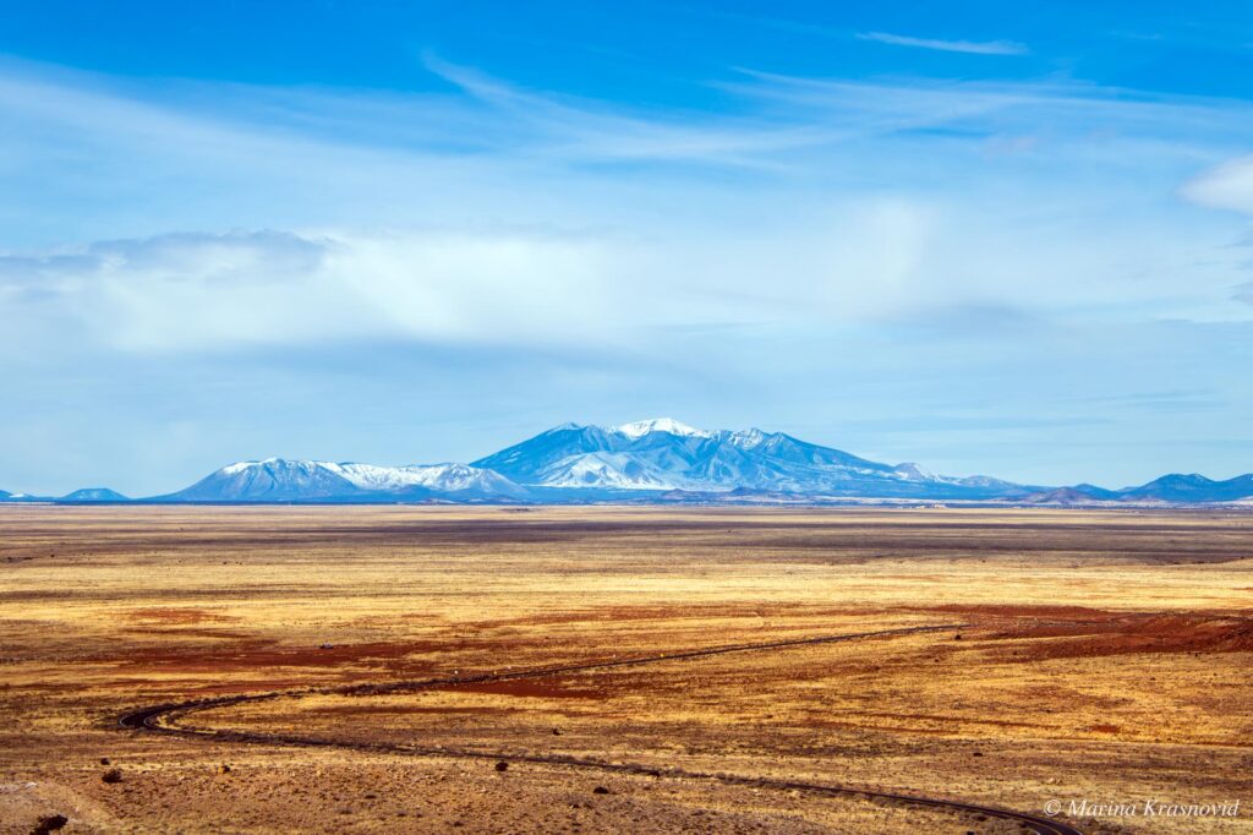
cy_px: 418
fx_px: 3375
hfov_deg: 21.0
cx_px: 626
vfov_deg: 14.1
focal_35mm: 97
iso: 200
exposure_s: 1/640
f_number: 13
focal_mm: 65
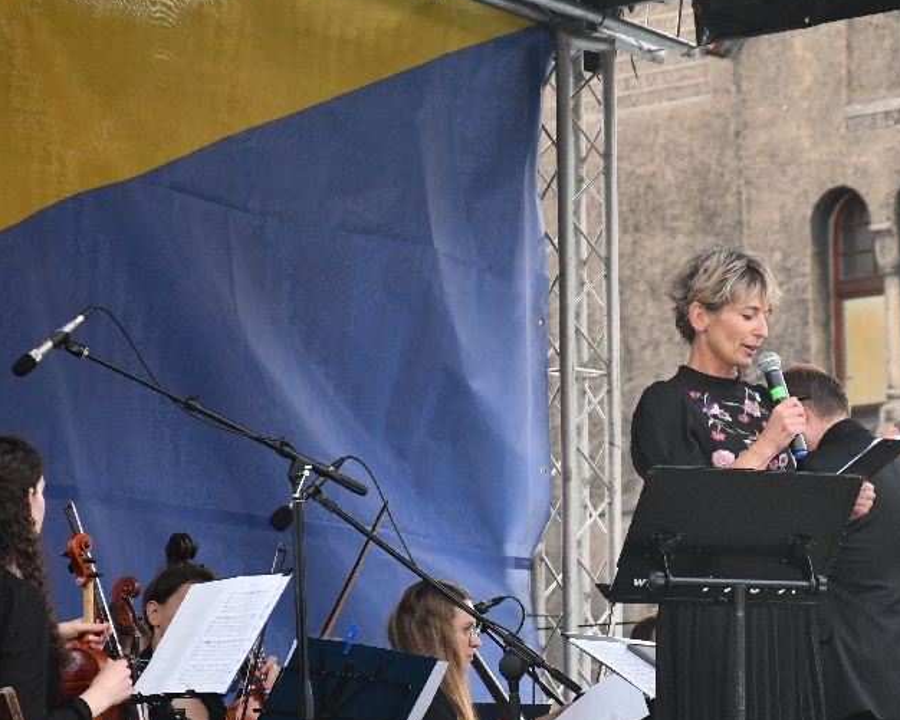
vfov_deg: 6.4
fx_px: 6474
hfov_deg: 7.9
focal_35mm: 243
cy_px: 510
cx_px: 745
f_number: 5.3
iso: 2000
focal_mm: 90
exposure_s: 1/400
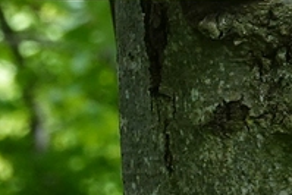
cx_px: 390
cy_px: -89
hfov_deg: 2.1
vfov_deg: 1.4
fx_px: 8019
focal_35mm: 988
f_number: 7.1
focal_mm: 71.03
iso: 500
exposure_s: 1/200
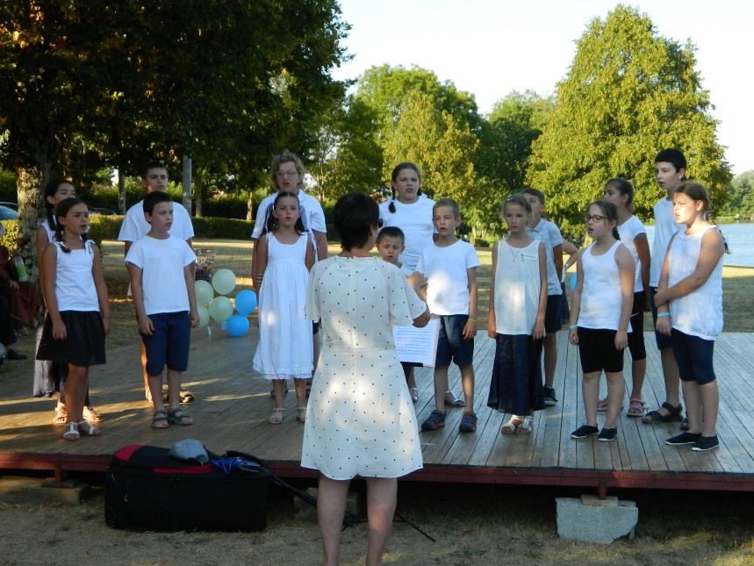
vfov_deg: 26.1
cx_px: 420
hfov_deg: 34.3
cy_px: 297
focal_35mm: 56
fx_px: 1220
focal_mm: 8.4
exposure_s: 1/200
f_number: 3.6
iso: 80
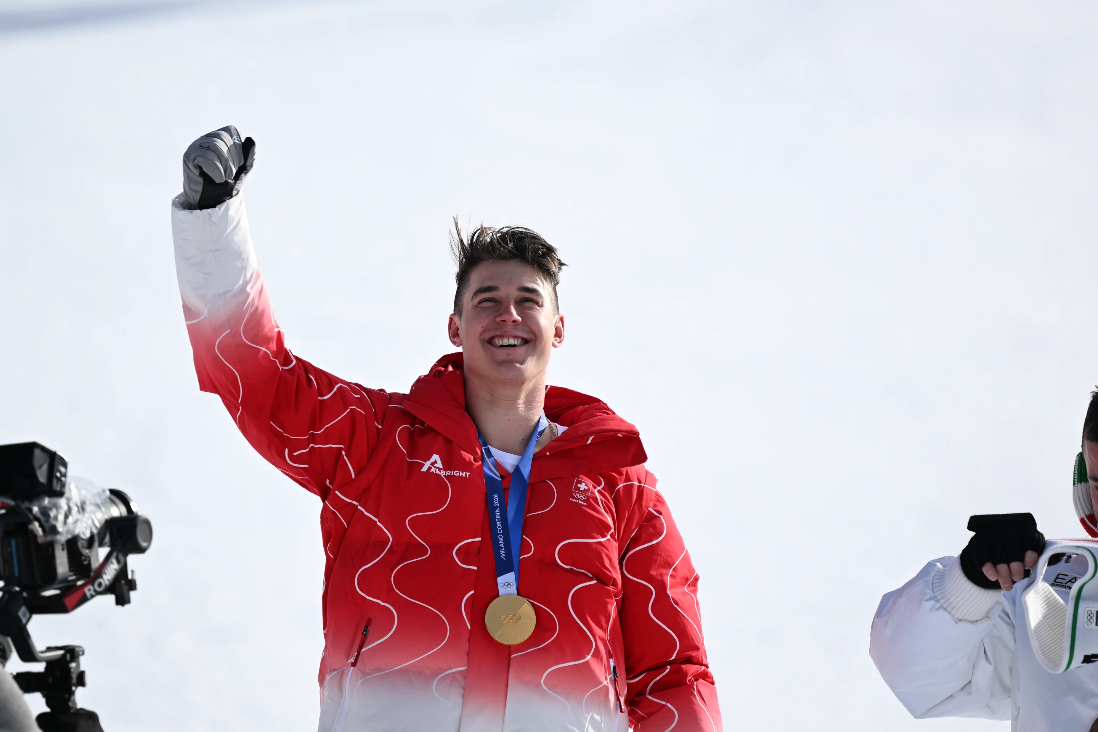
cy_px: 366
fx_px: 7989
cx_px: 549
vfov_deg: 5.2
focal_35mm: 262
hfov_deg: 7.9
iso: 80
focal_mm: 175
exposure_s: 1/2000
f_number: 2.8
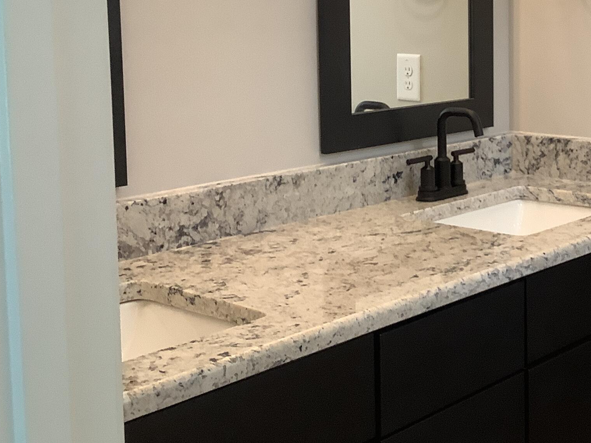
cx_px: 427
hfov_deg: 31.2
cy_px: 119
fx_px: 1041
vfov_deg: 23.8
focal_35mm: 61
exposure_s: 1/50
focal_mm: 3.3
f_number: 2.4
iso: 160
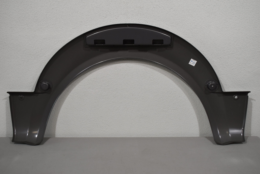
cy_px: 87
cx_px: 130
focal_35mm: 39
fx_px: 282
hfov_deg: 49.6
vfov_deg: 34.2
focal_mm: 26
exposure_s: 1/125
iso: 360
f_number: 5.6
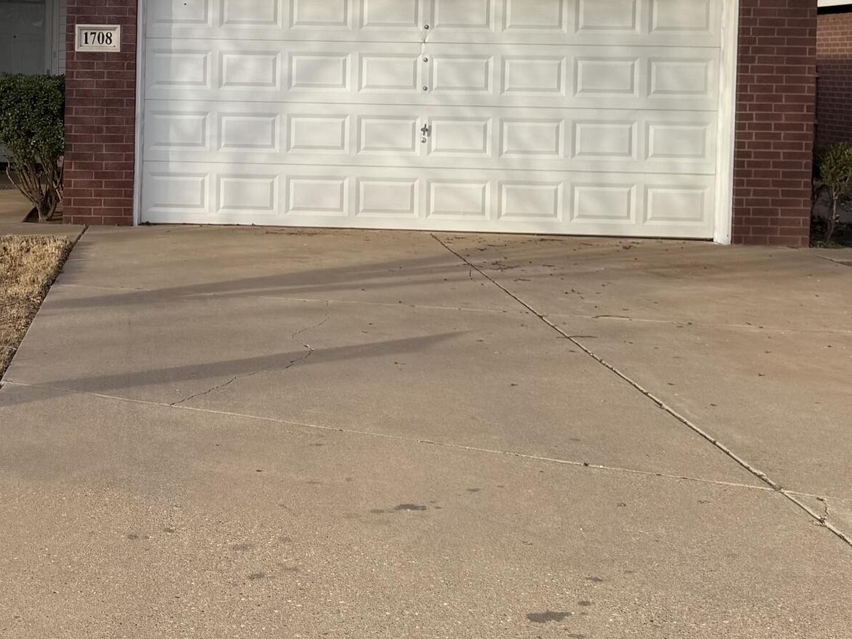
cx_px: 132
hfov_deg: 30.6
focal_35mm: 61
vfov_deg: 23.6
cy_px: 111
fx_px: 1501
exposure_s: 1/2110
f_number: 1.78
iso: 80
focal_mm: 6.76
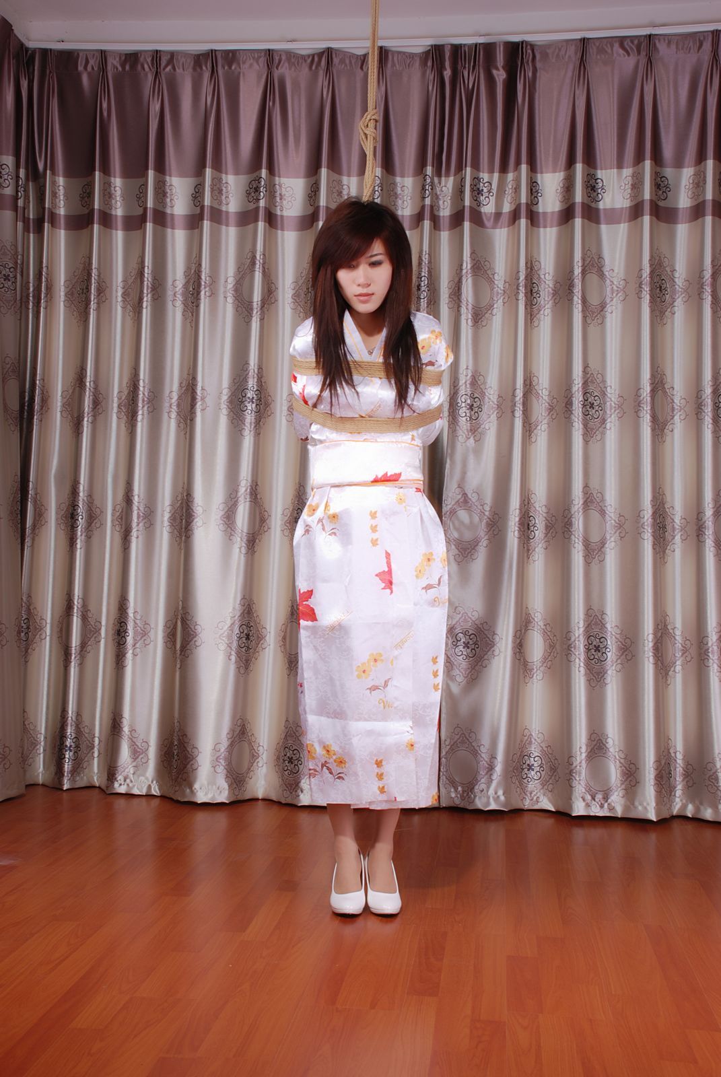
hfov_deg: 32.0
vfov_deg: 46.3
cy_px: 538
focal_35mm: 42
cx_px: 360
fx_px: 1258
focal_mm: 28
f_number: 8
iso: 100
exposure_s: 1/8
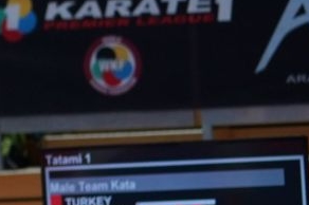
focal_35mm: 432
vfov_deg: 3.2
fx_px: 3704
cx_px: -607
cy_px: 136
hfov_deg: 4.6
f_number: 2.8
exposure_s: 1/500
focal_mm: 70
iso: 640
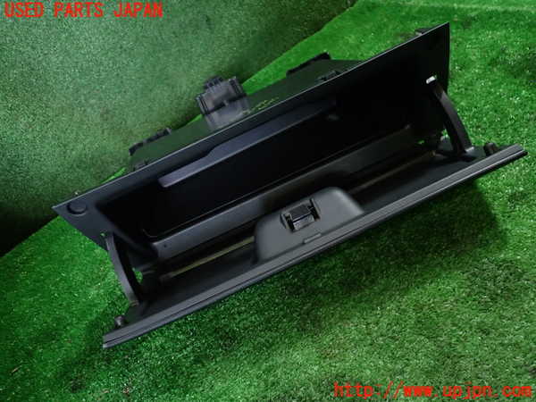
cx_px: 268
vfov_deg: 46.8
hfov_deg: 60.0
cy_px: 201
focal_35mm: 30
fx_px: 465
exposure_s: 1/30
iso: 250
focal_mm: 5.4
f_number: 2.3
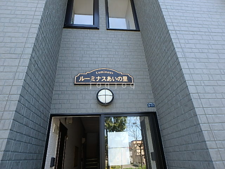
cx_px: 112
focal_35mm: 21
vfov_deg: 63.4
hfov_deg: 79.0
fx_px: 136
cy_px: 84
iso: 125
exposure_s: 1/125
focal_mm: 3.7
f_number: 3.5
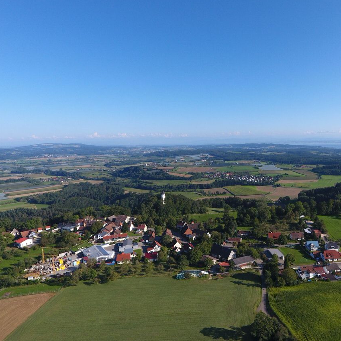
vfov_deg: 62.9
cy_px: 169
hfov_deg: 61.5
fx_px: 279
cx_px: 226
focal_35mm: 25
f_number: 2.8
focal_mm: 3.61
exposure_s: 1/736
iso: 100
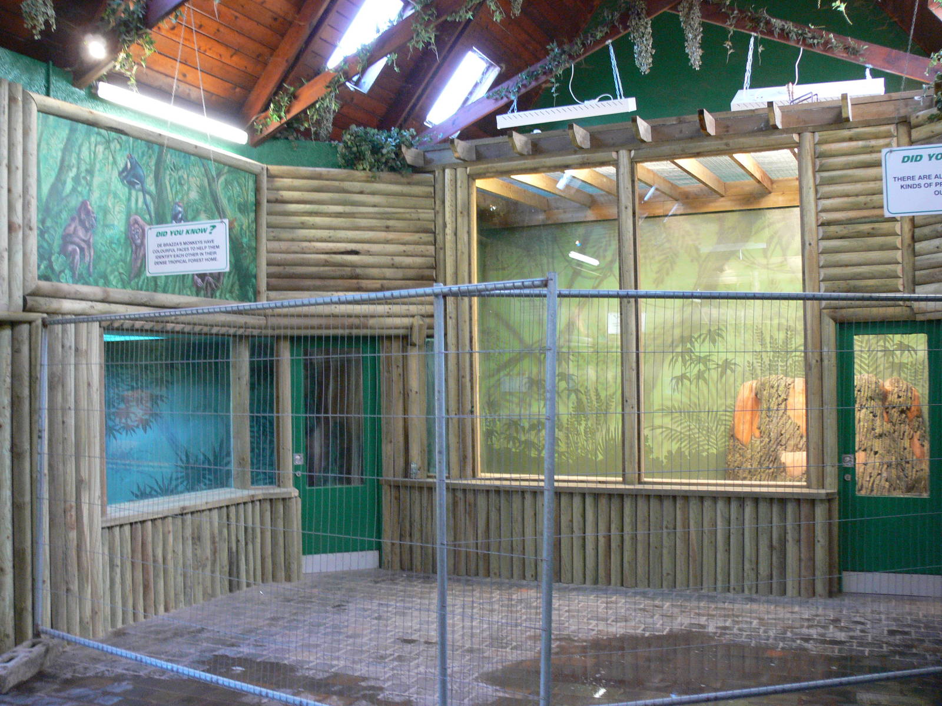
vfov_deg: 40.7
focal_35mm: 35
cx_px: 471
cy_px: 353
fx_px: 952
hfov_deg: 52.6
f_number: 2.8
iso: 200
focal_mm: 7.4
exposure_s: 1/13
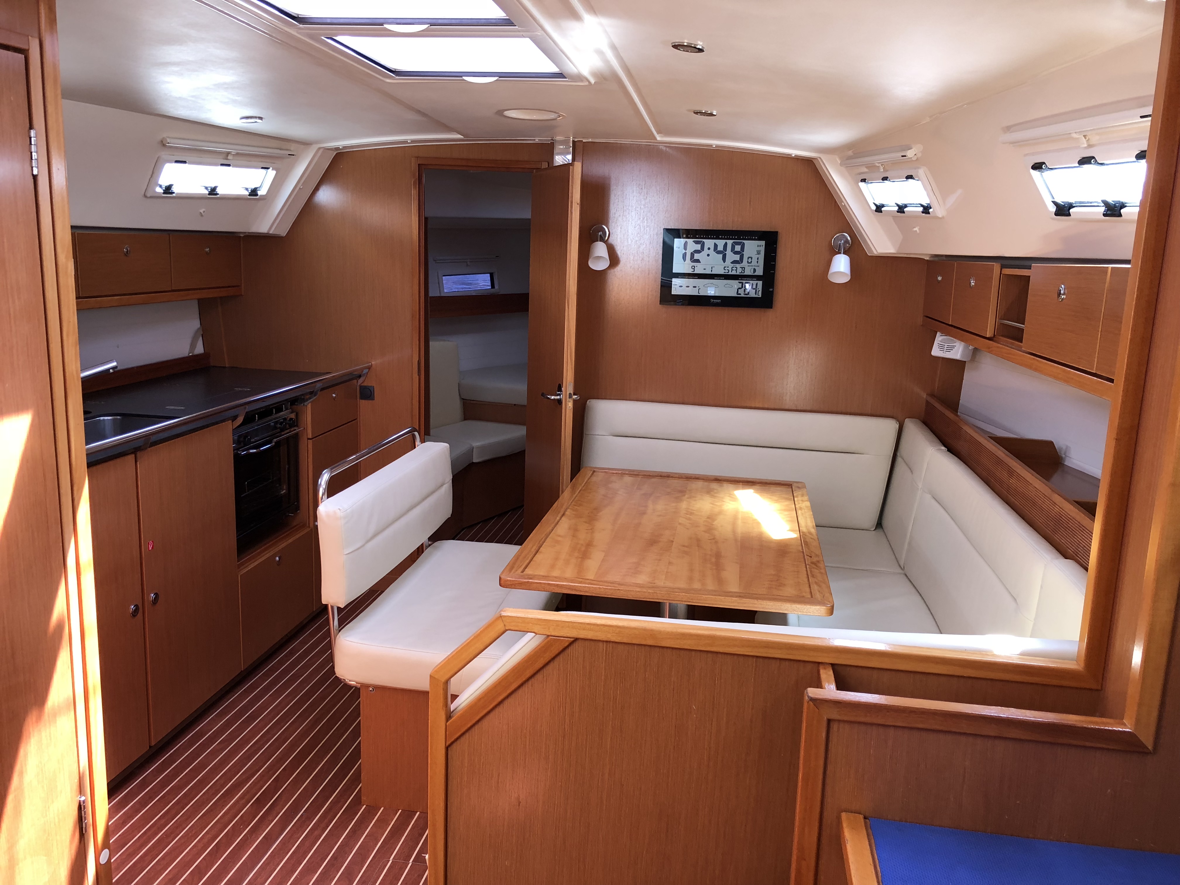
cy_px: 442
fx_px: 954
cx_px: 590
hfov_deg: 63.4
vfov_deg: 49.7
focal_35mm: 28
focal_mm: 3.99
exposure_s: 1/30
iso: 25
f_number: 1.8
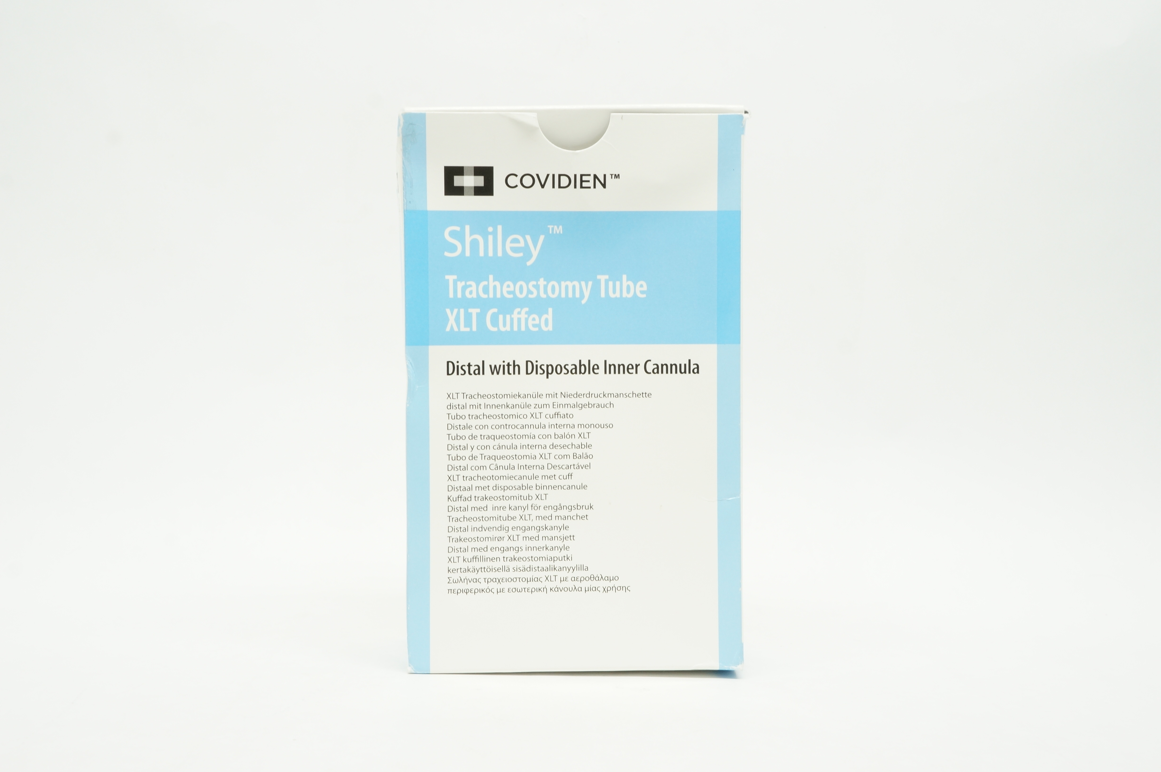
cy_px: 386
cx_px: 580
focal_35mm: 44
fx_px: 1401
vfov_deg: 30.8
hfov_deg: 45.0
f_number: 11
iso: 400
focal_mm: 29
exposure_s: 1/13
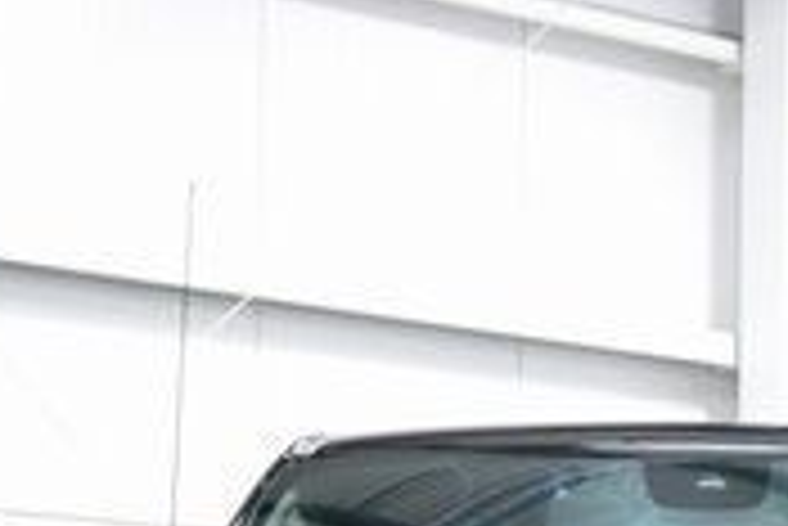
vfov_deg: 7.0
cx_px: 725
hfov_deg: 10.6
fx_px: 4202
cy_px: 955
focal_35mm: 192
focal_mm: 35
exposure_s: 1/15
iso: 1000
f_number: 6.3
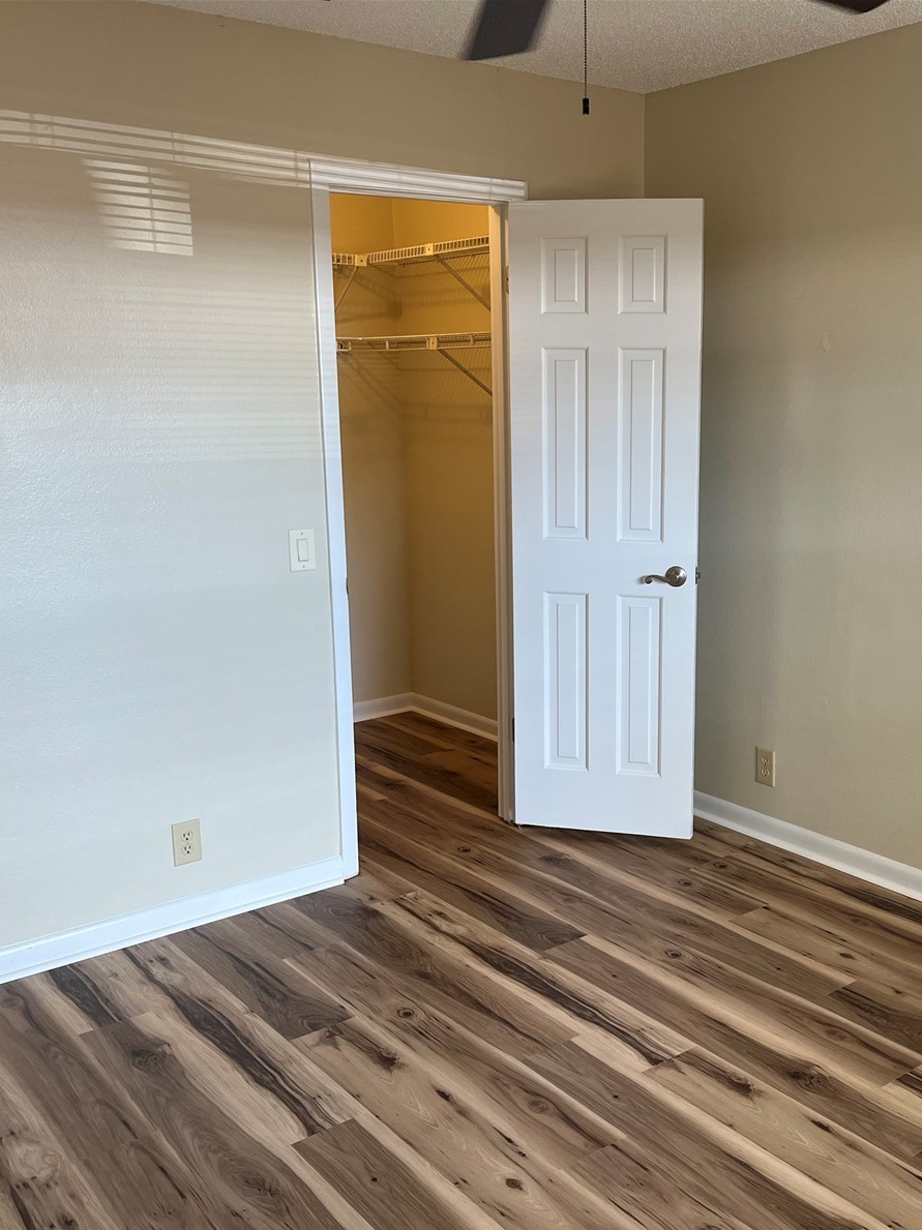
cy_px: 620
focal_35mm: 35
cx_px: 619
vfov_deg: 52.6
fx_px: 1244
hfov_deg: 40.2
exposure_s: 1/120
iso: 125
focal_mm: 5.1
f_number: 1.6
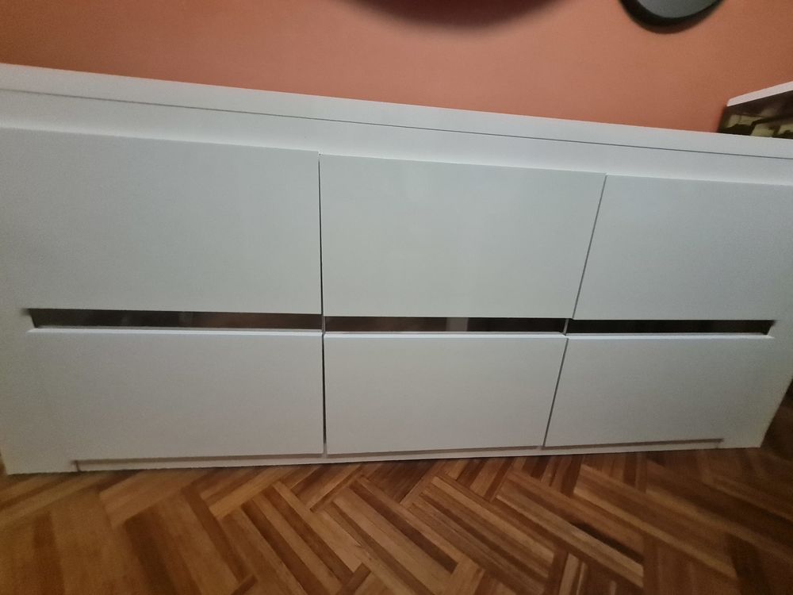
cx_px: 396
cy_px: 298
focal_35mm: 13
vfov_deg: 89.9
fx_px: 298
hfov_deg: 106.2
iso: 800
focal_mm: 1.74
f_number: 2.2
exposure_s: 1/25
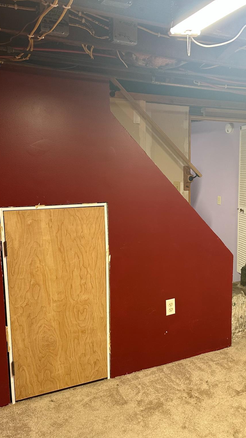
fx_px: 406
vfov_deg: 56.6
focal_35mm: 35
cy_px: 219
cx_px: 193
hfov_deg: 32.9
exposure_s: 1/60
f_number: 1.78
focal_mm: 6.86
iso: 200
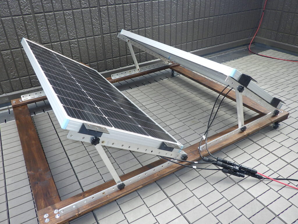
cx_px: 149
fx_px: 241
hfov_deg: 63.4
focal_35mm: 28
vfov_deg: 49.7
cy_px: 112
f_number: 3.5
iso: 125
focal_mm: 5
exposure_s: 1/160
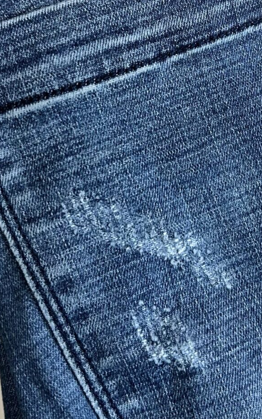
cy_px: 102
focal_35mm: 76
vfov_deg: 26.8
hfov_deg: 17.0
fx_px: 868
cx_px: 212
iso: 40
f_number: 1.5
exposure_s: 1/61
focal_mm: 5.7
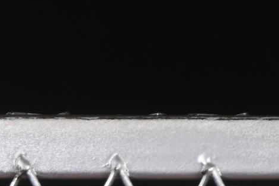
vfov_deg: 3.1
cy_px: -222
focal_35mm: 443
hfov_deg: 4.5
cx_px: 773
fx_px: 3433
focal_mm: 50
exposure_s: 1/60
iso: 160
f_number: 7.1
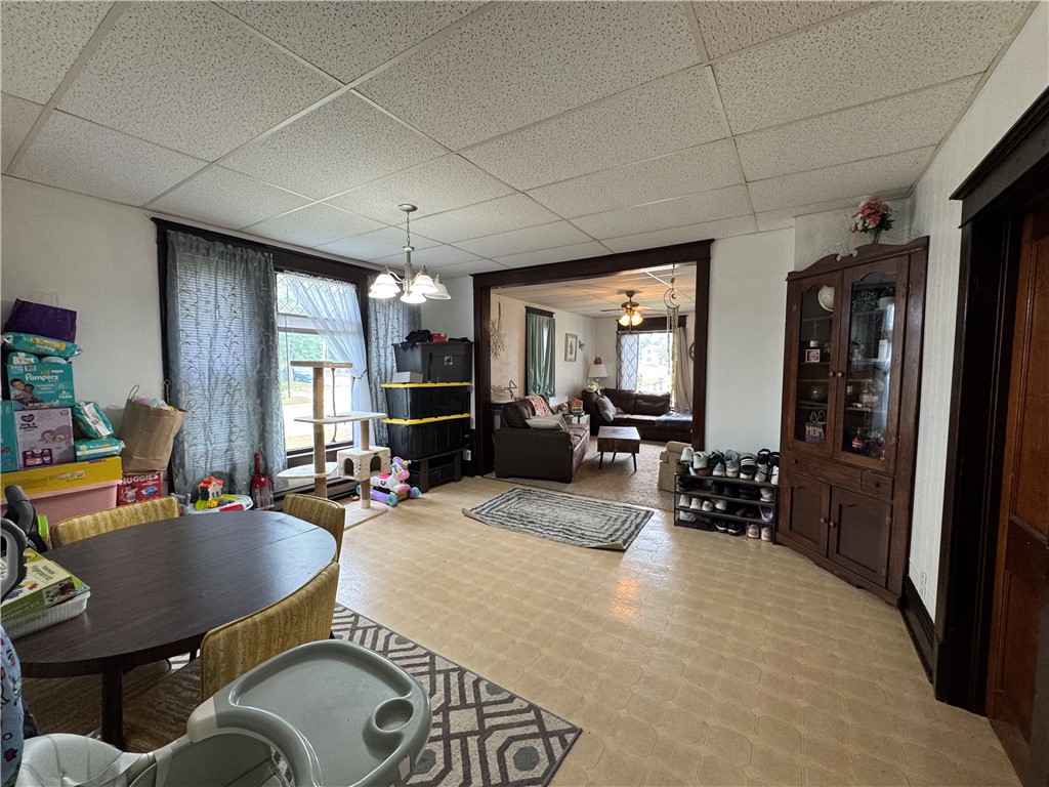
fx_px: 424
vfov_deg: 85.7
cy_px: 394
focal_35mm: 14
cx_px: 524
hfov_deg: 102.1
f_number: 2.2
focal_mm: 2.22
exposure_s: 1/120
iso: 200
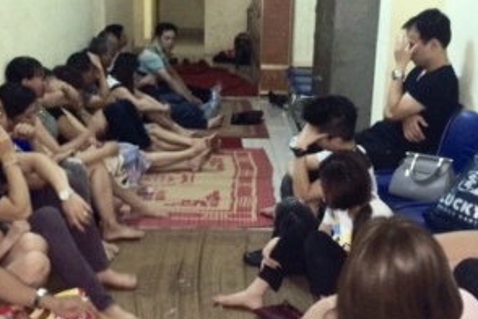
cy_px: 216
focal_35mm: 45
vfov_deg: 29.6
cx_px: 241
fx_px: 597
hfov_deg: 43.6
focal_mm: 4.15
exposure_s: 1/17
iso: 160
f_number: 2.2
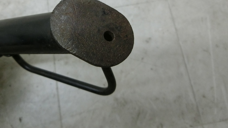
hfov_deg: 60.9
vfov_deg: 35.9
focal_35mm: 32
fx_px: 193
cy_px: 32
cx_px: 102
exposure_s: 1/125
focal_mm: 4.5
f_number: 3.5
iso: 400
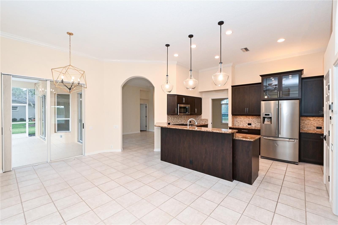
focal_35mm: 15
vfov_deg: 77.3
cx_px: 169
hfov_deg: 100.4
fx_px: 141
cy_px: 112
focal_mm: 10
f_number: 7.1
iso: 800
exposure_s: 1/60
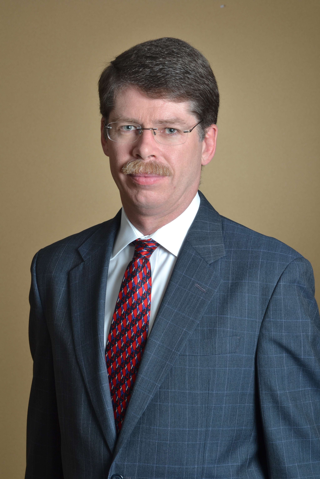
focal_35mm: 128
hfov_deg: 10.8
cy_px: 240
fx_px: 1700
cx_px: 160
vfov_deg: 16.1
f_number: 14
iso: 200
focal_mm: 85
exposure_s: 1/125
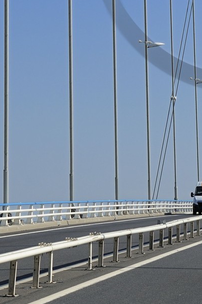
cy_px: -64
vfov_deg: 13.0
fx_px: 1298
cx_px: 243
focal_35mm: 154
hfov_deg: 8.8
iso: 400
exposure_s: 1/800
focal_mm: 58
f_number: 10
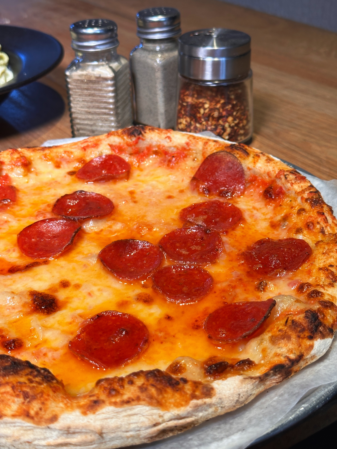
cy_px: 224
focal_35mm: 48
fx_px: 623
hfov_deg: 30.3
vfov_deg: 39.7
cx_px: 168
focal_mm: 6.86
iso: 160
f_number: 1.78
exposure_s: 1/60
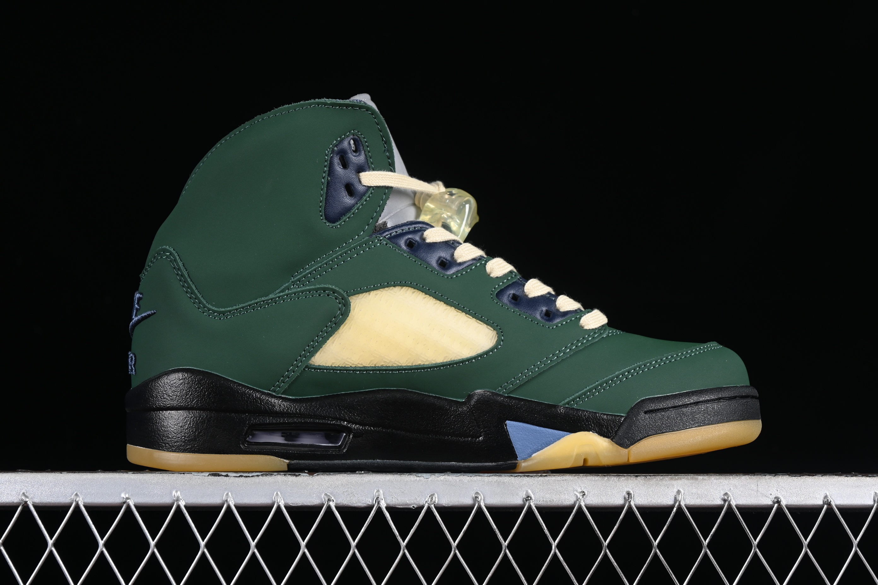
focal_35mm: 75
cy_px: 292
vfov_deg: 18.2
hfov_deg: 27.0
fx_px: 1829
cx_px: 439
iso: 160
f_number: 6.3
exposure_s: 1/60
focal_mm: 50
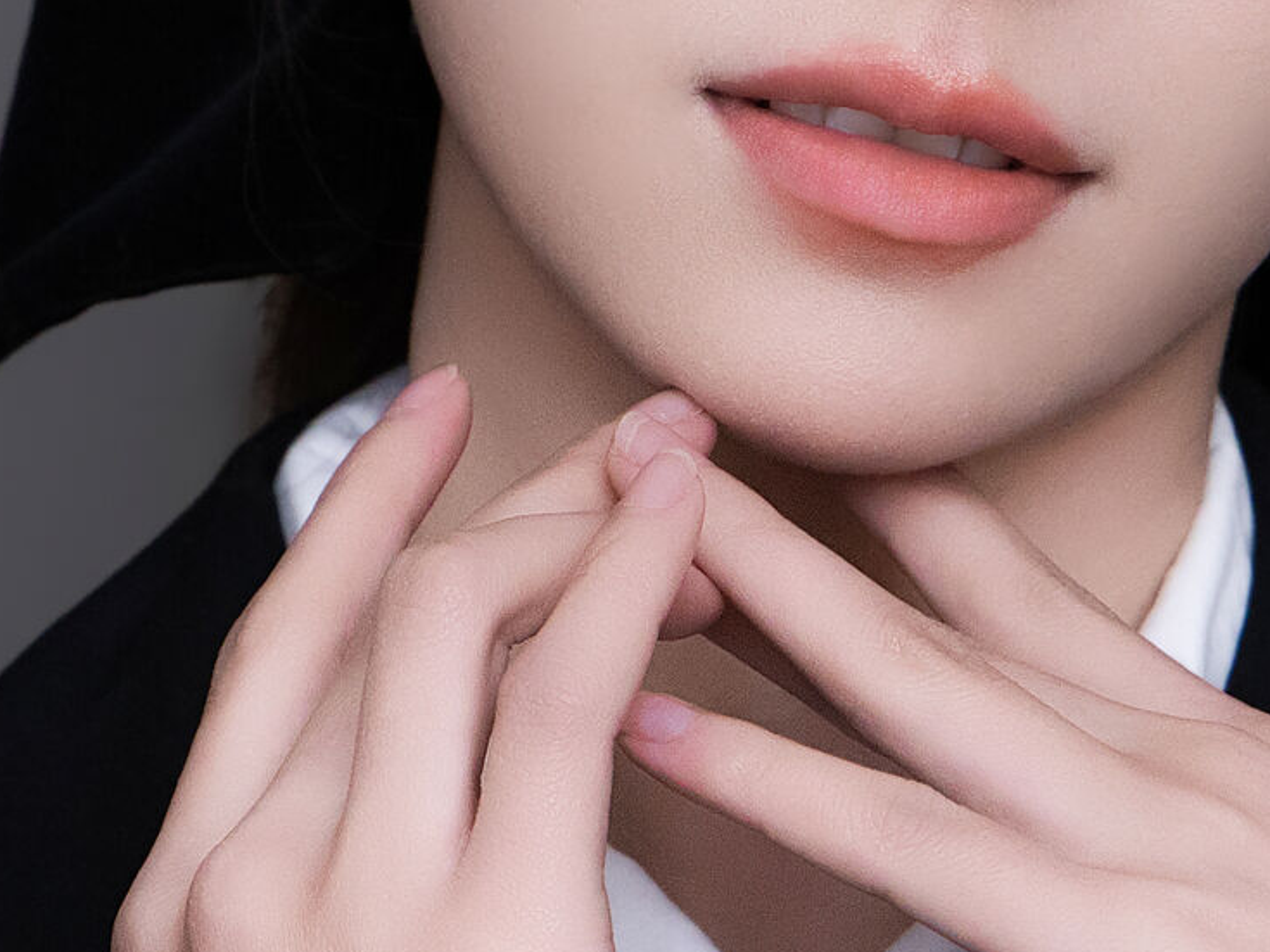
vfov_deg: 8.0
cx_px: 750
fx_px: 6823
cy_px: 252
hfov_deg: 10.6
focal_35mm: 186
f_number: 8
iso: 3200
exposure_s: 1/50
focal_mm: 80
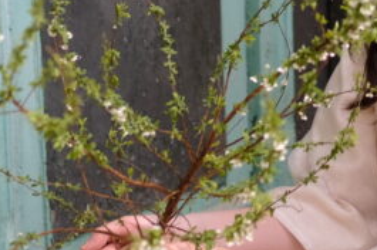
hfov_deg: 10.2
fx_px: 2092
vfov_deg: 6.8
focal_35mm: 200
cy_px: -44
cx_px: 366
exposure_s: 1/2000
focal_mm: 35
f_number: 2
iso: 200
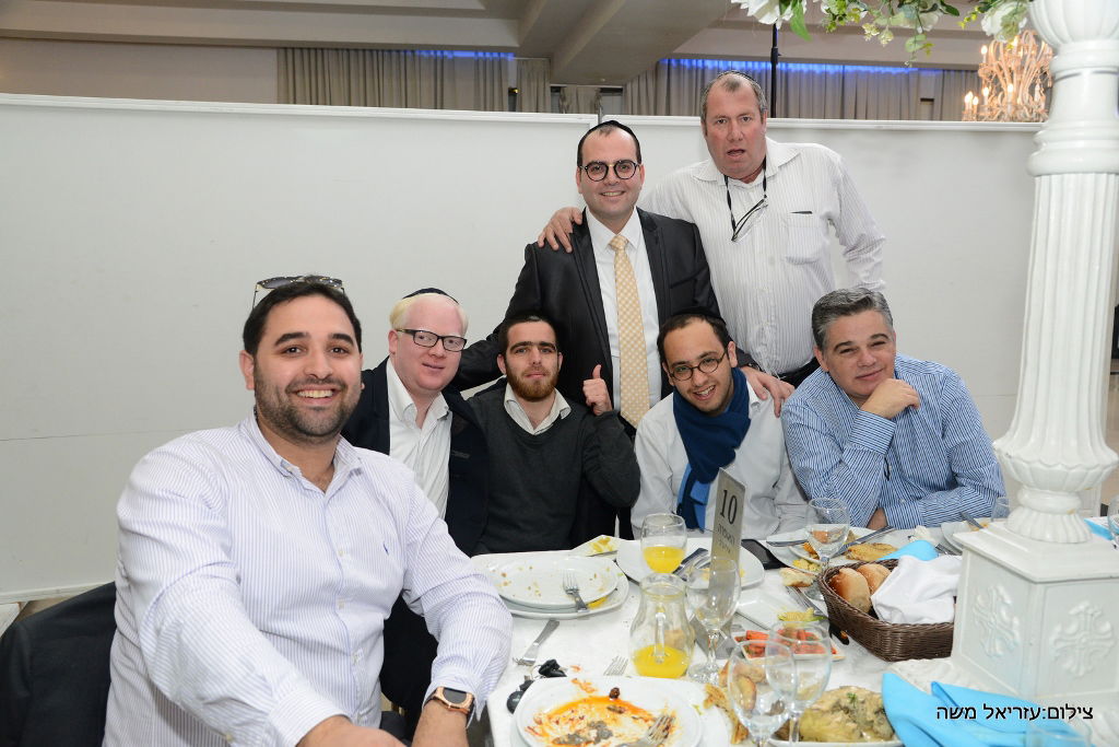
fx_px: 933
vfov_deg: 43.6
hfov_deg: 61.9
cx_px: 560
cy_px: 374
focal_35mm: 30
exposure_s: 1/100
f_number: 6.3
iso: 1600
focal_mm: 30
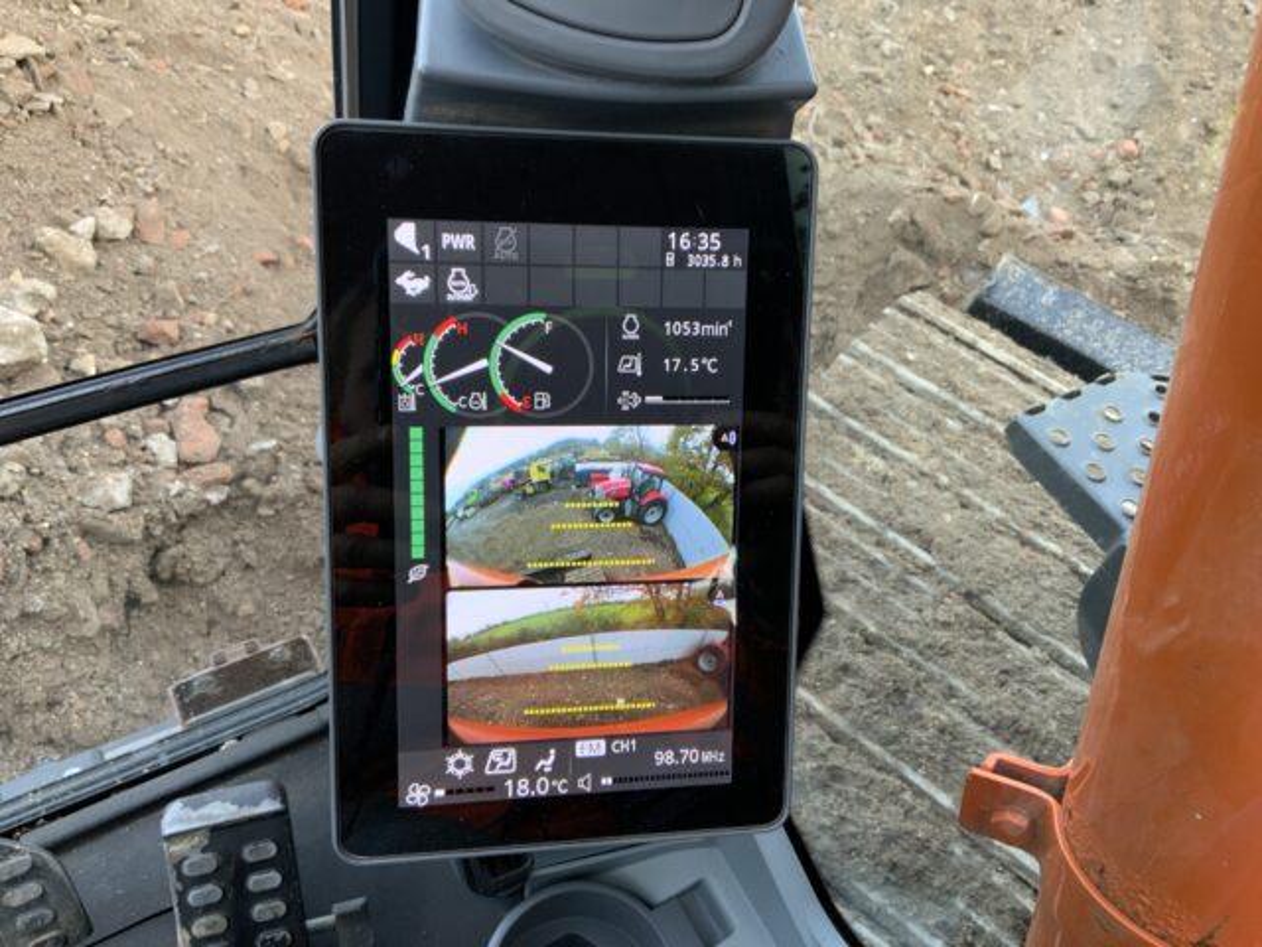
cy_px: 474
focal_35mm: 29
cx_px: 631
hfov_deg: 61.7
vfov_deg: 48.2
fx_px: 1057
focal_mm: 3
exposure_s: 1/72
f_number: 1.8
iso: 64
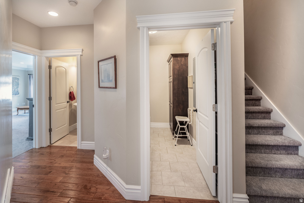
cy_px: 102
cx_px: 152
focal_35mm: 14
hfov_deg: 104.2
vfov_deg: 81.2
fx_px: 118
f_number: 8
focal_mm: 14
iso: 400
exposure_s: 1/10
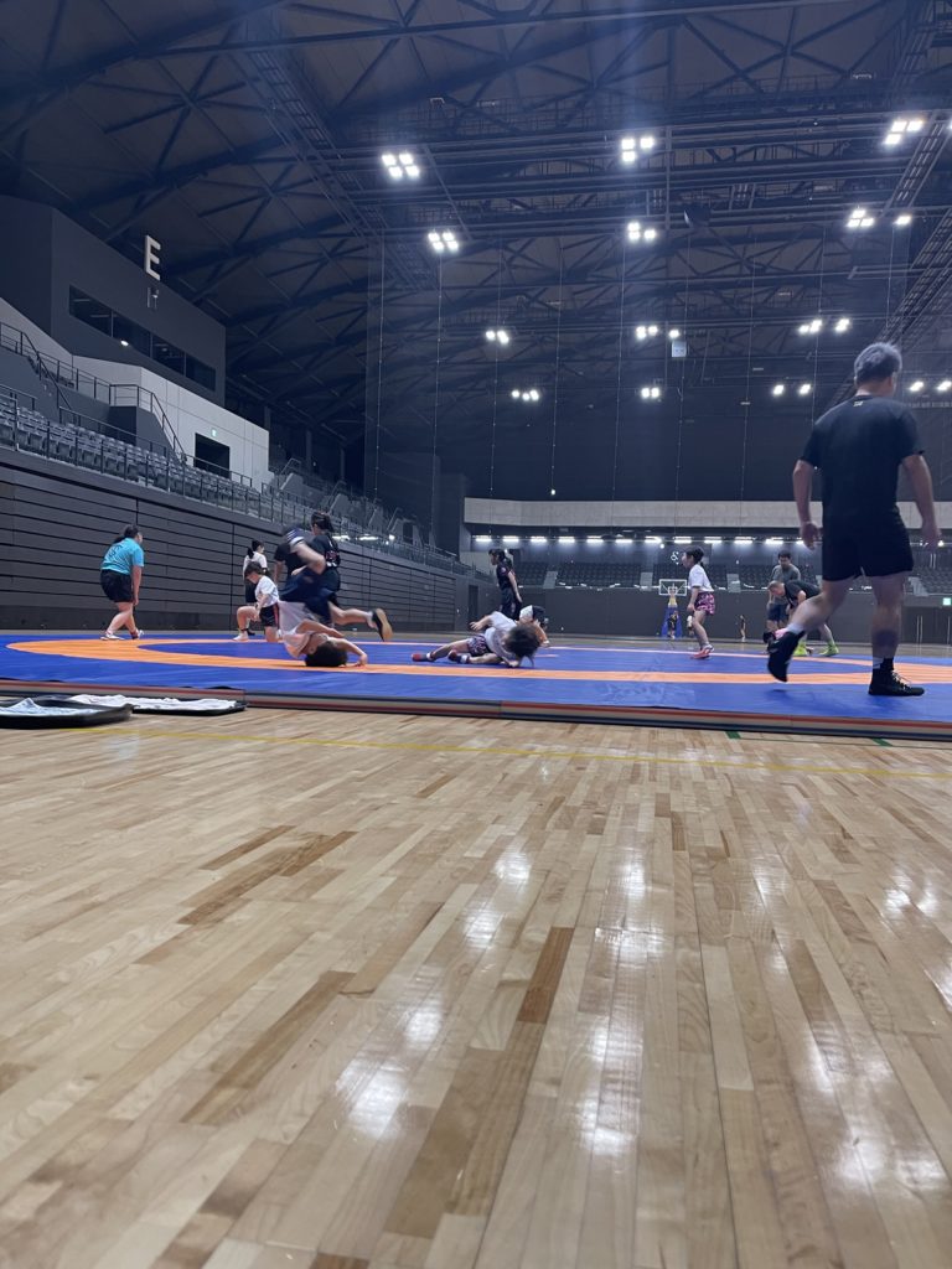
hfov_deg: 54.9
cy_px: 634
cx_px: 476
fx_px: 917
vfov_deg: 69.4
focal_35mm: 25
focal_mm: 5.1
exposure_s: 1/60
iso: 200
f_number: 1.6
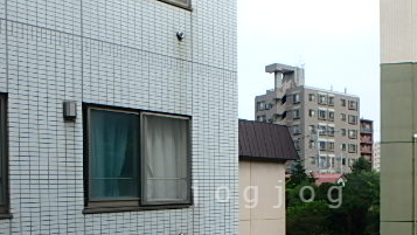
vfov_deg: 28.3
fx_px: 453
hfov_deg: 48.8
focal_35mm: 41
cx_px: 269
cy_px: 194
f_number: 3.5
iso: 125
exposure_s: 1/640
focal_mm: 3.7
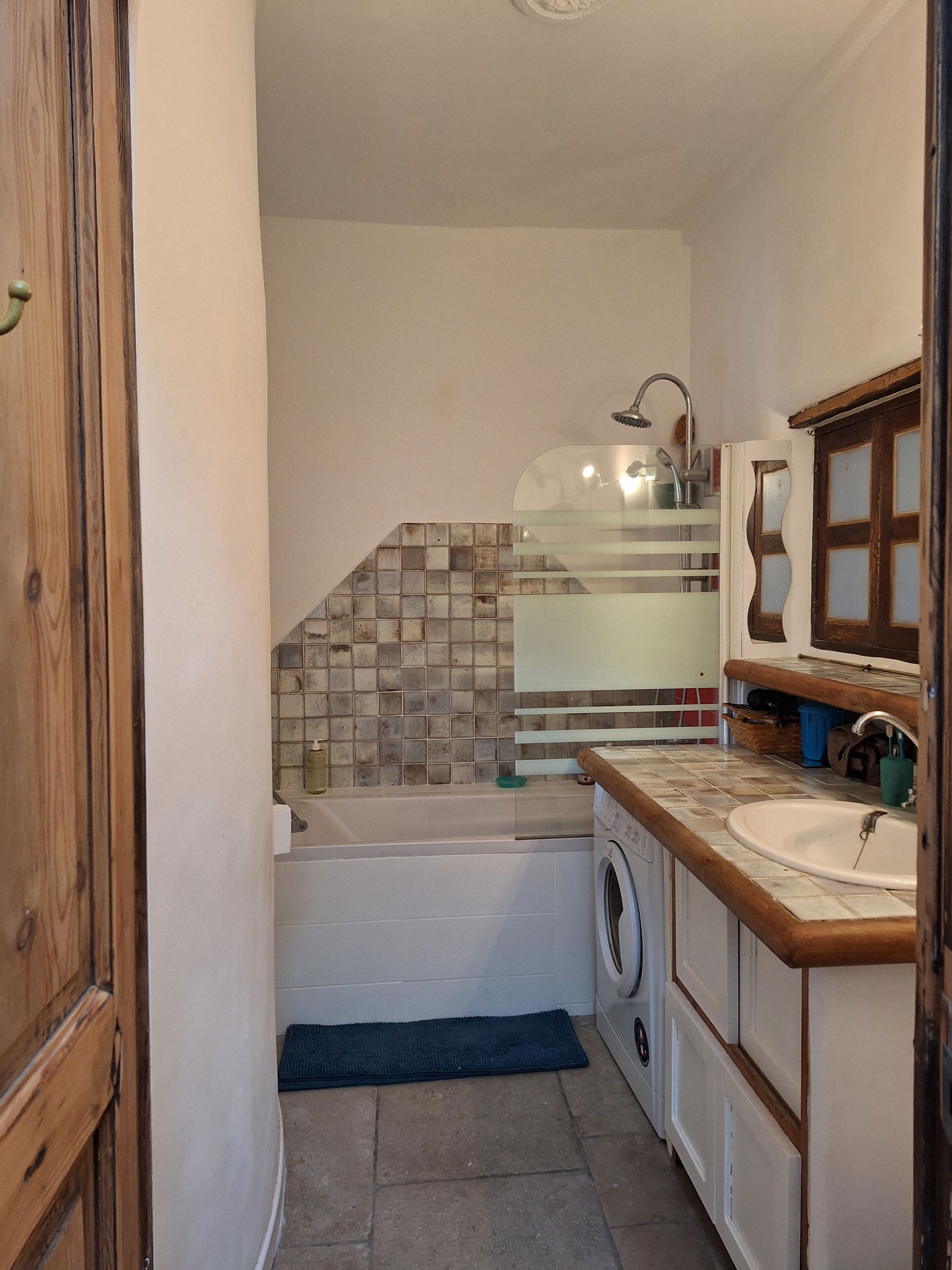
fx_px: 843
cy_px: 635
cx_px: 476
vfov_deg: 73.9
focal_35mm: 23
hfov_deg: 58.9
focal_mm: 5.54
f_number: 1.8
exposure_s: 1/50
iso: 250
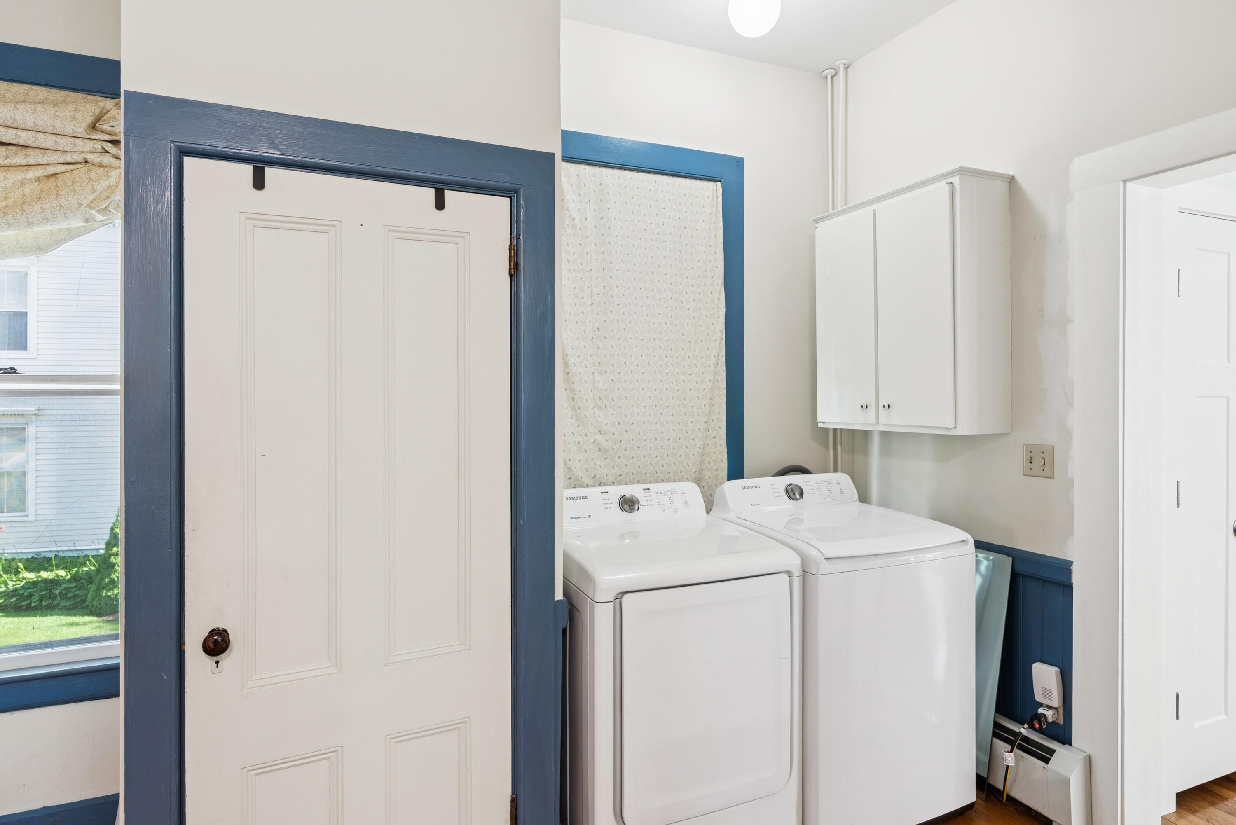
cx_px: 618
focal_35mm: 20
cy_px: 412
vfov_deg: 62.0
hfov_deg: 84.0
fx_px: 687
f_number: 7.1
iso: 320
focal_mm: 20
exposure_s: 1/6
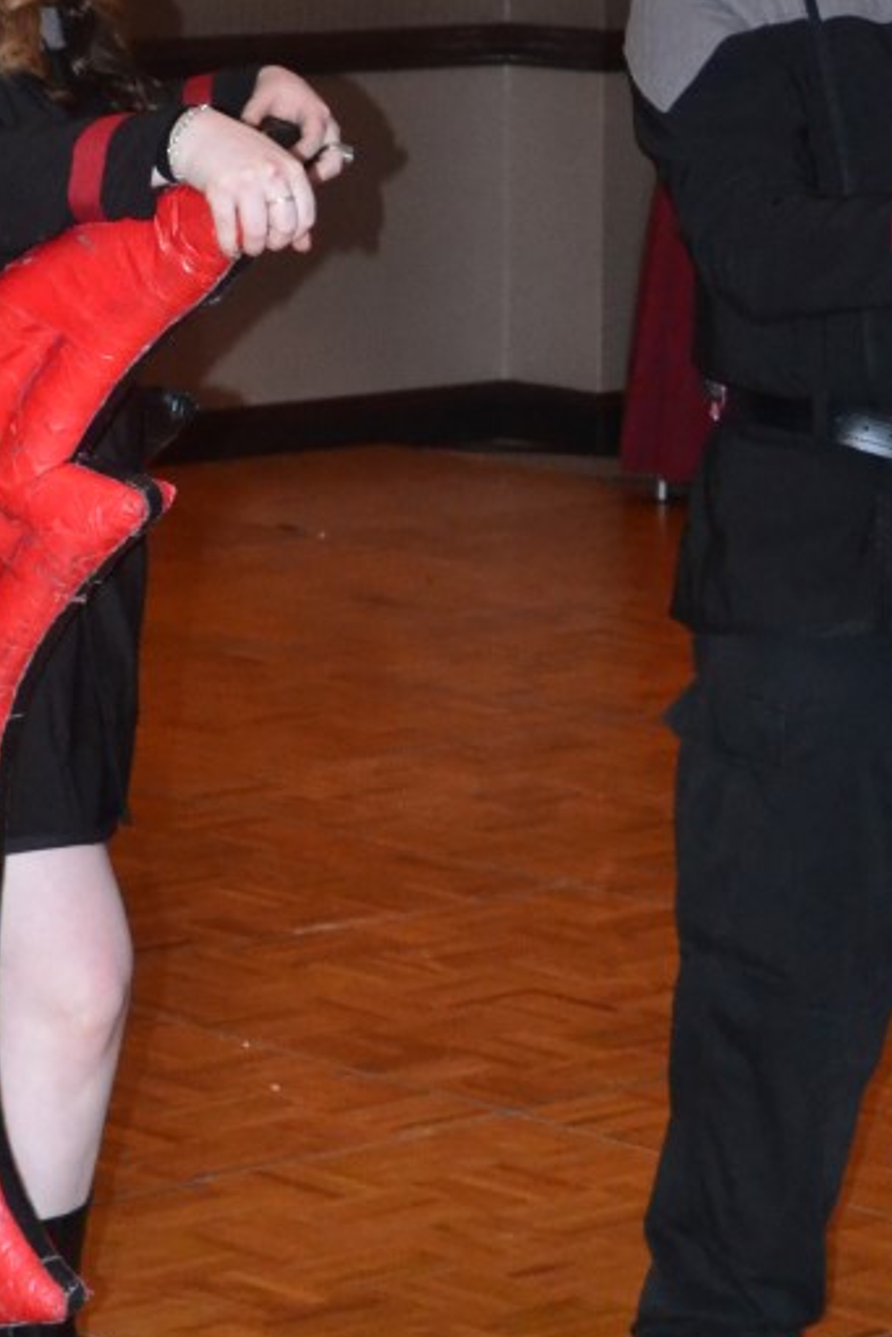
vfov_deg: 13.5
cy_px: 536
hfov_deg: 9.0
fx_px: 5650
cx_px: 596
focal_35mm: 152
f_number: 7.1
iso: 3200
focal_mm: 45
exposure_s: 1/60
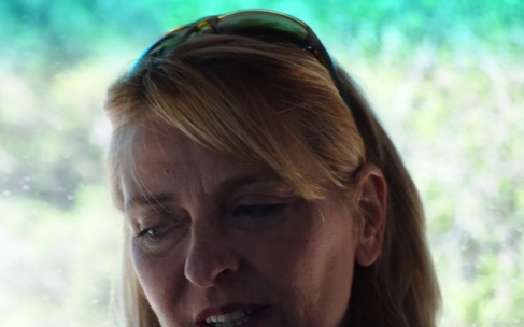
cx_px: 267
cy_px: 195
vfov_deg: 2.7
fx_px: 7038
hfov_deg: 4.3
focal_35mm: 493
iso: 500
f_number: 6.3
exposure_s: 1/250
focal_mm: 77.35
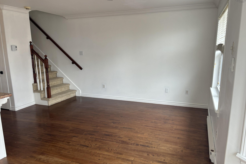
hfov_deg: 65.5
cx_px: 122
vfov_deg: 46.3
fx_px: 191
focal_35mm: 28
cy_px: 90
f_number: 1.6
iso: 80
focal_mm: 5.96
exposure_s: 1/120
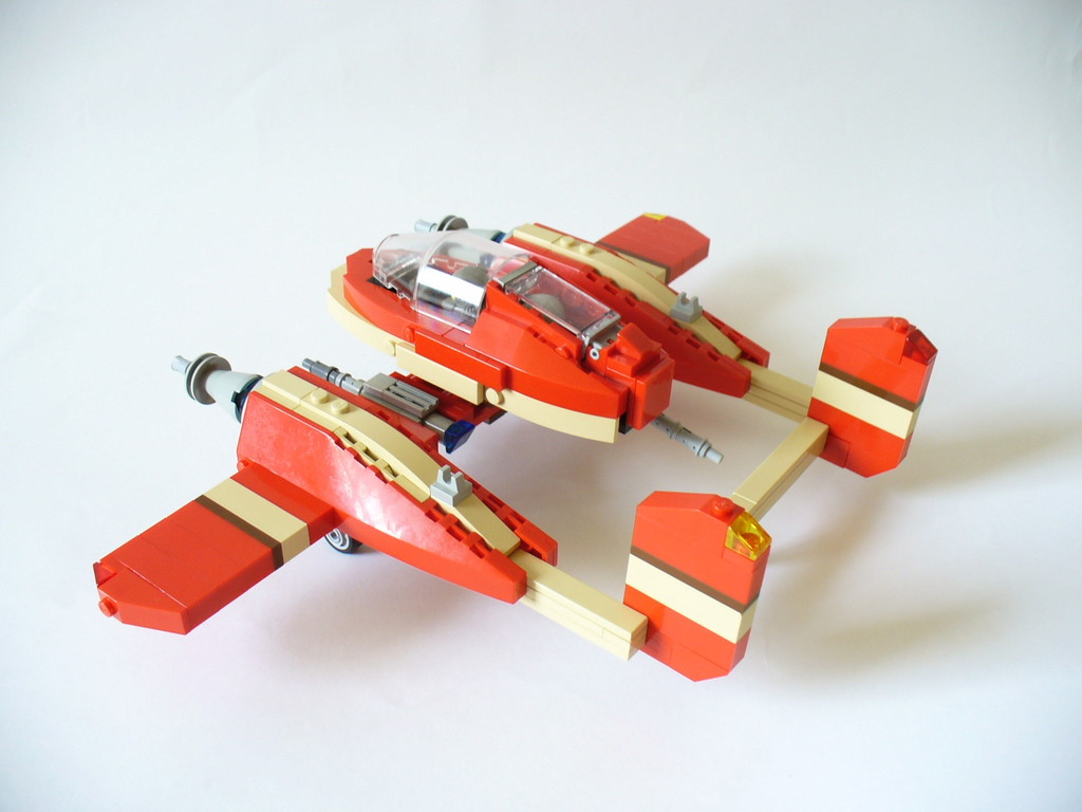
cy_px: 406
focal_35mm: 37
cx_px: 541
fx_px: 1157
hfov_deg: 50.1
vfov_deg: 38.7
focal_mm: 6.1
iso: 100
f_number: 2.8
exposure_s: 1/13
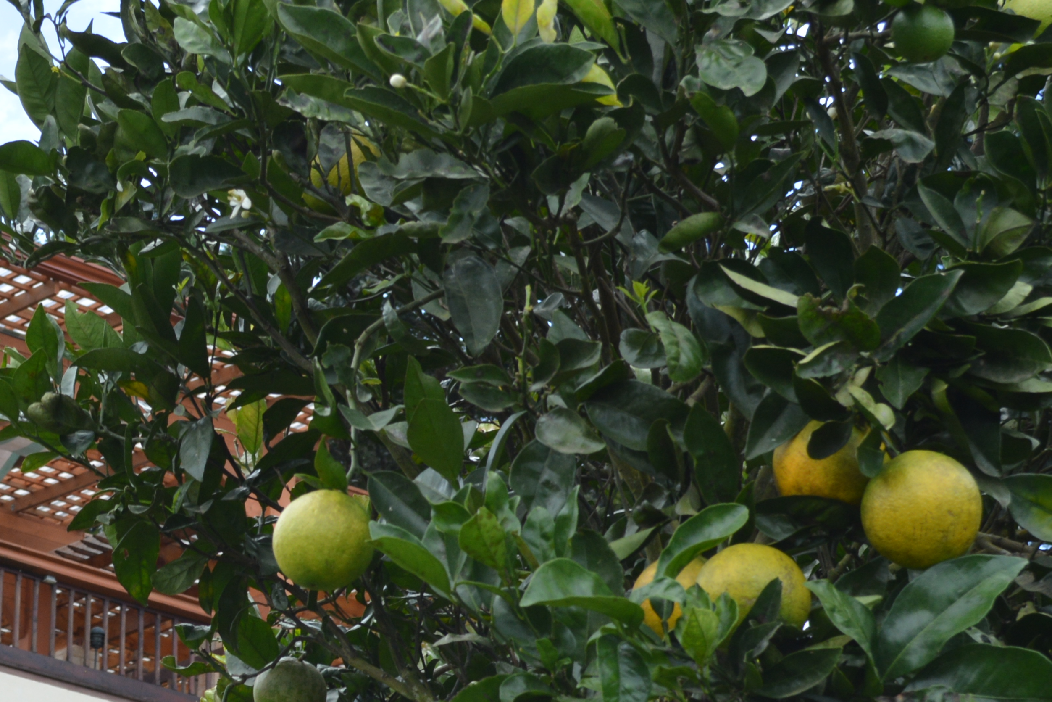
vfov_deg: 11.8
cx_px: 118
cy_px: 609
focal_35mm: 115
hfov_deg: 17.5
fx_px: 3361
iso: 200
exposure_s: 1/250
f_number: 8
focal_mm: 32
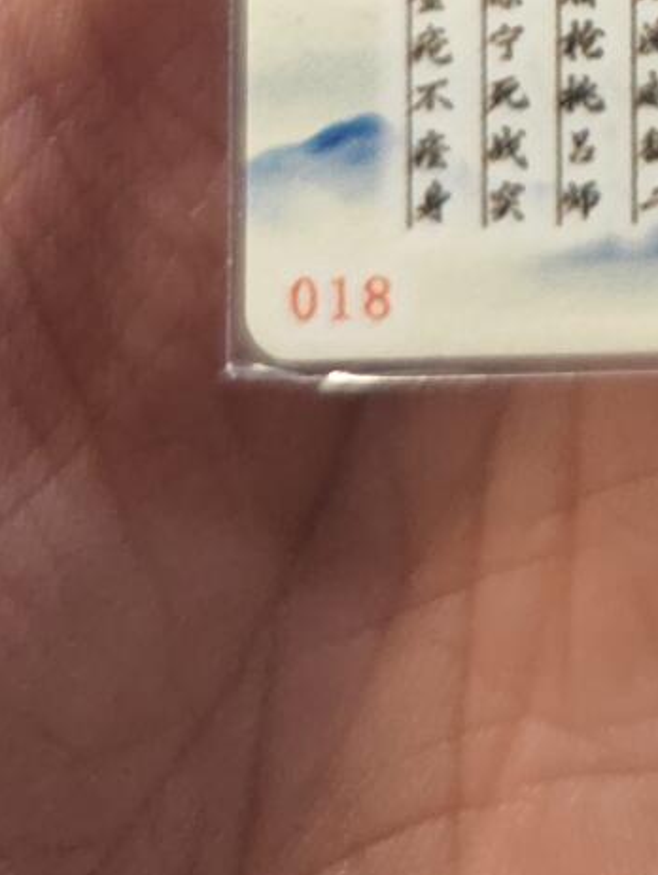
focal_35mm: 101
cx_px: 1242
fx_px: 2556
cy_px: -571
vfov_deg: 16.9
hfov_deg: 13.0
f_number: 1.6
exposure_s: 1/110
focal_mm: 5.4
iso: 250
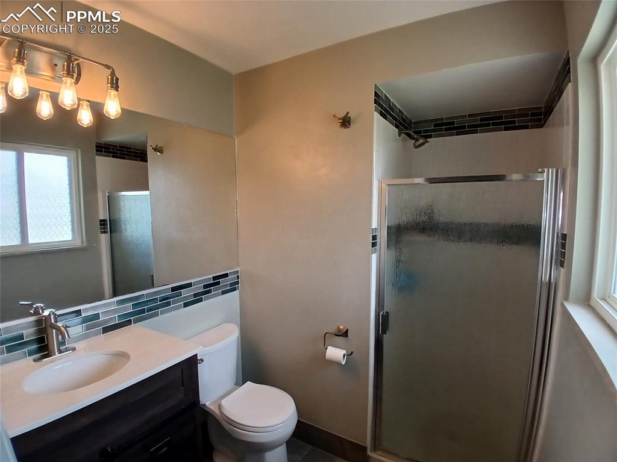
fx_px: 303
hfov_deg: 91.1
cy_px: 231
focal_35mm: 17
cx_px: 308
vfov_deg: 74.7
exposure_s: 1/60
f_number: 2.2
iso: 80
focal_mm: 1.4
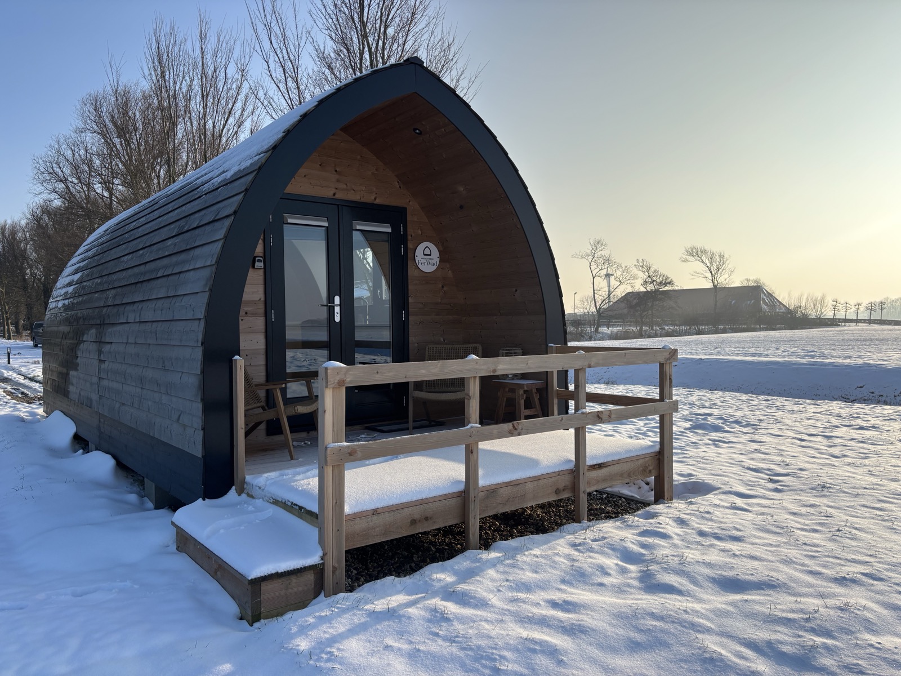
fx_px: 677
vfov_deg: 53.1
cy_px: 338
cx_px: 450
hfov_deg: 67.3
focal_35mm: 26
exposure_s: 1/4082
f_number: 1.6
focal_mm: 5.96
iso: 50
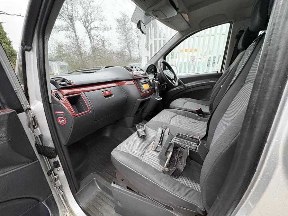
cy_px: 108
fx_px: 116
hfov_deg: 102.1
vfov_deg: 85.7
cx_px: 144
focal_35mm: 14
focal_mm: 2.22
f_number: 2.2
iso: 1000
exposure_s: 1/40
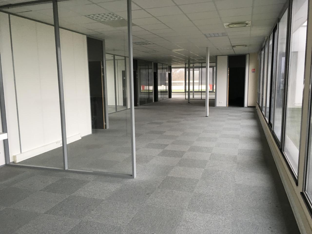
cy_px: 117
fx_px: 261
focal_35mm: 29
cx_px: 156
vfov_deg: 48.2
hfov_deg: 61.7
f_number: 2.2
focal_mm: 4.15
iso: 50
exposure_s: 1/33
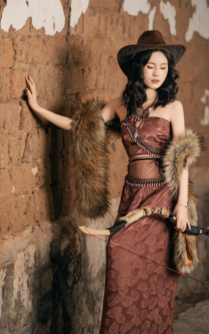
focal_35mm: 115
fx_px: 1047
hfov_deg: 11.4
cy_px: 141
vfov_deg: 18.1
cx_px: 115
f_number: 1.8
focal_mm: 85
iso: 160
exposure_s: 1/125
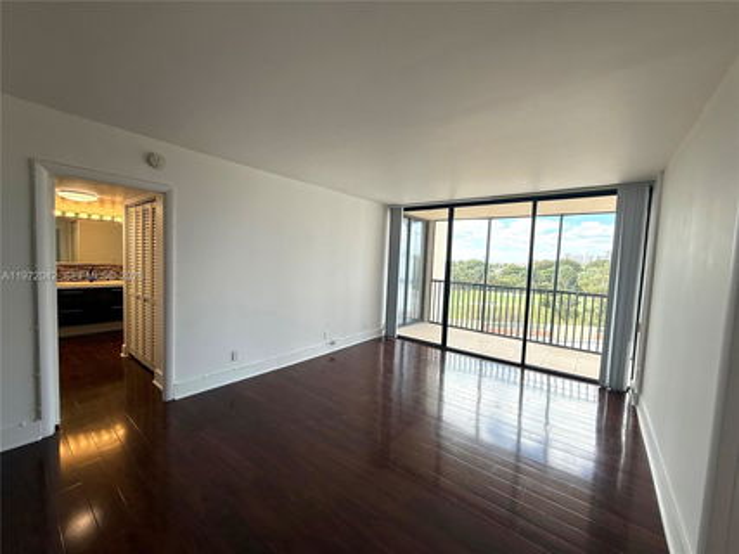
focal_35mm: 14
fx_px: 299
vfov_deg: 85.6
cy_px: 277
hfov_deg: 102.1
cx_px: 370
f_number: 2.2
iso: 50
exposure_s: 1/192
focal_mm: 2.22
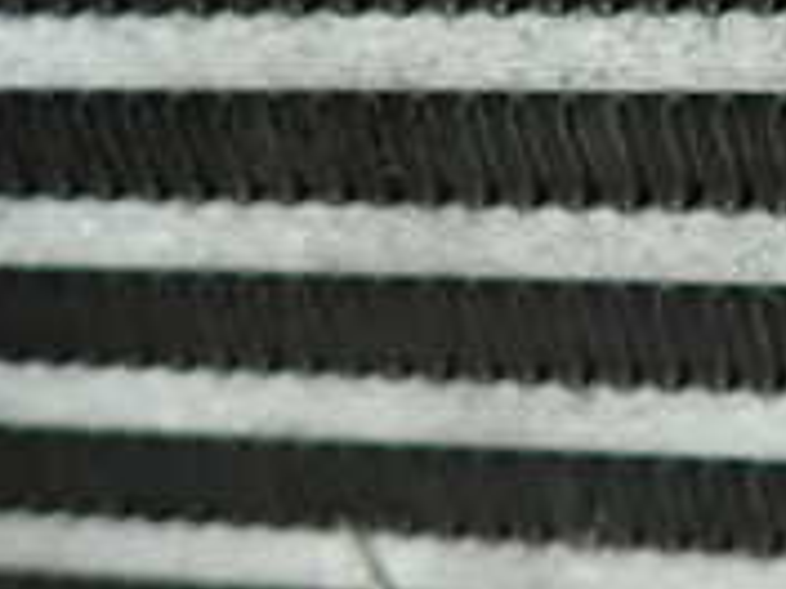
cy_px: -187
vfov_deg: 16.4
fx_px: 1930
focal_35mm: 85
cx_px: 1215
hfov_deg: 19.7
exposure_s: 1/80
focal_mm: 4.5
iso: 100
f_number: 2
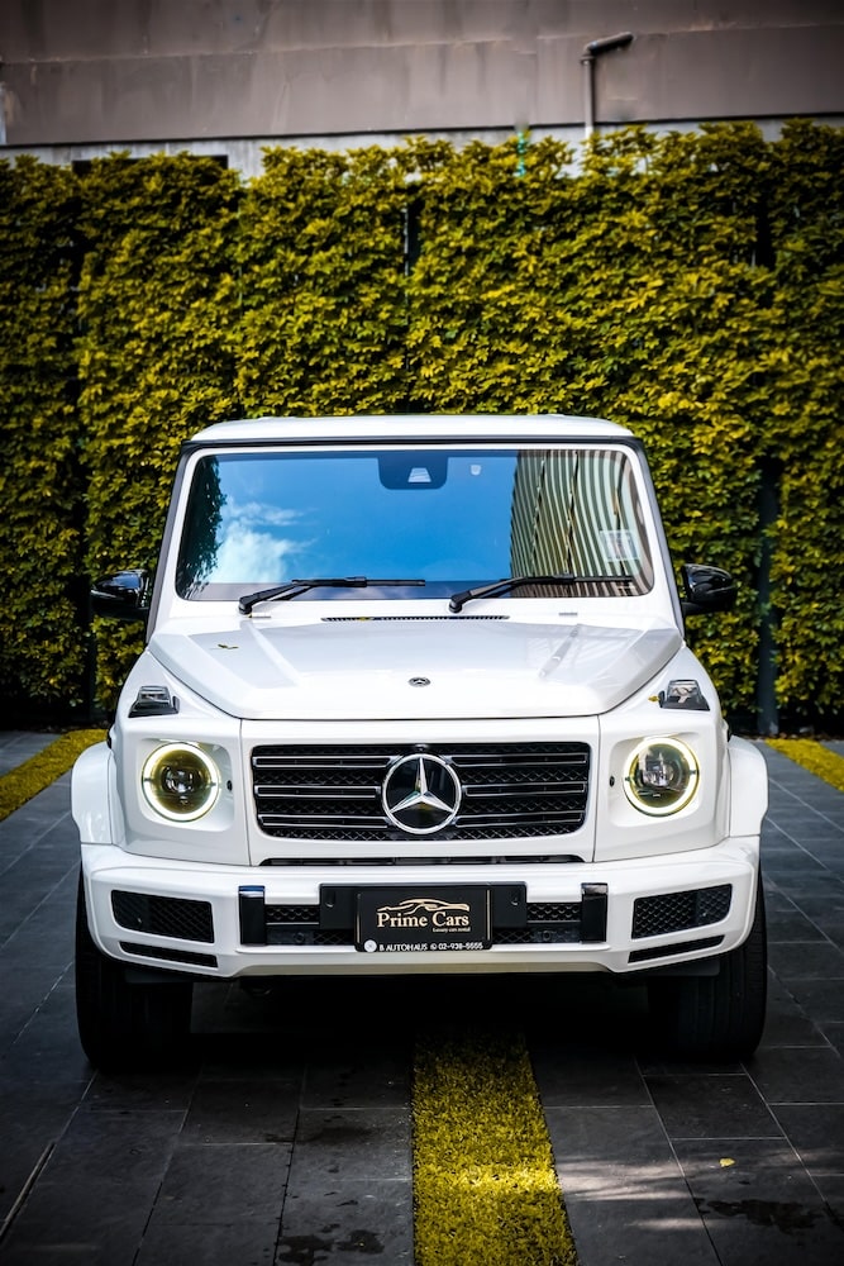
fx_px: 2144
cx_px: 422
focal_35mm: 61
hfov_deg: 22.3
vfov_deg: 32.9
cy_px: 633
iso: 640
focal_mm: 40.7
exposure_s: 1/125
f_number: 4
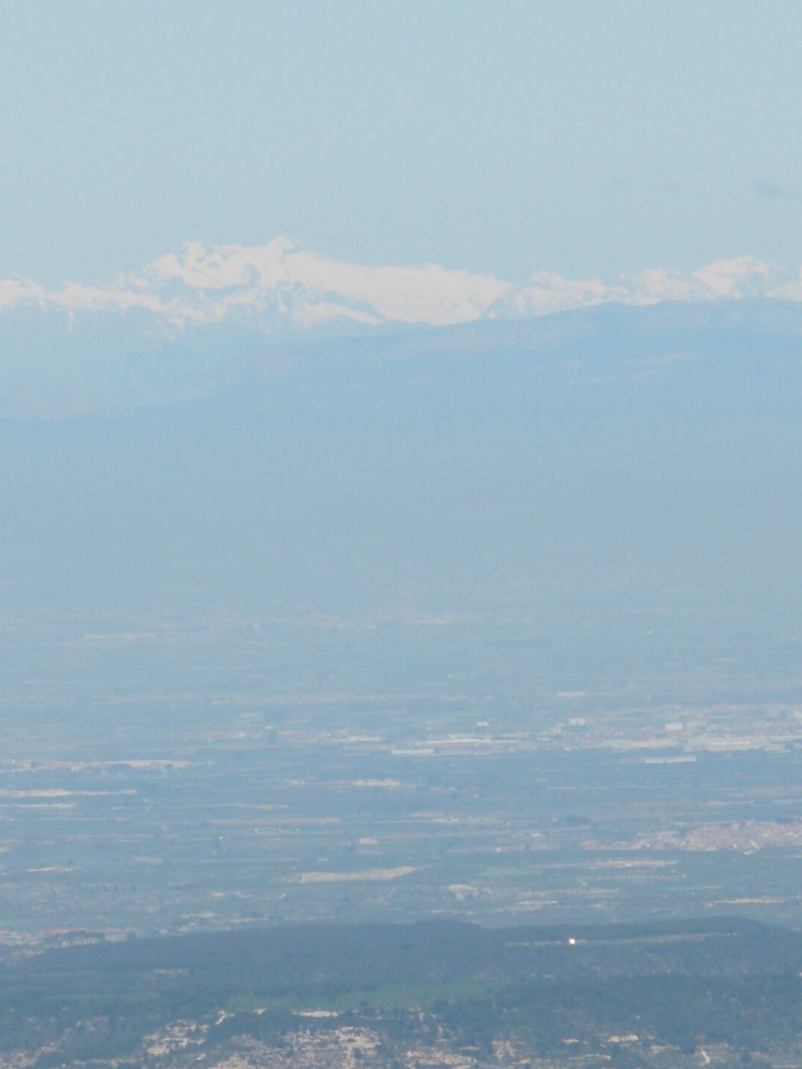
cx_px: 281
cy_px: 677
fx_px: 15348
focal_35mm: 497
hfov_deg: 3.0
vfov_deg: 4.0
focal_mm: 45.9
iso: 100
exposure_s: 1/500
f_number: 7.1
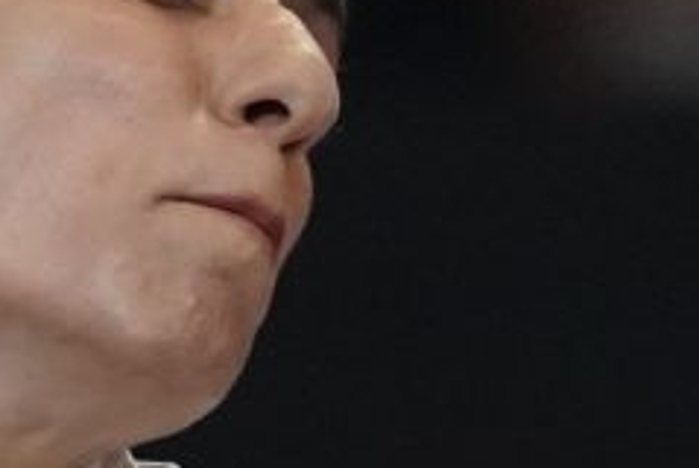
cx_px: -506
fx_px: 27624
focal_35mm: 1421
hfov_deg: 1.4
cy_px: 918
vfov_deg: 1.0
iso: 4000
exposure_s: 1/1000
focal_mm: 189
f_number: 2.8
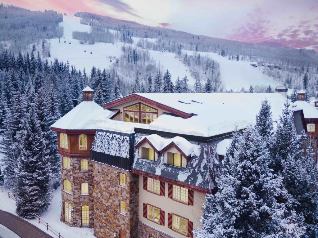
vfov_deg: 48.2
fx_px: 266
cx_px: 159
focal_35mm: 29
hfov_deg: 61.7
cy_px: 119
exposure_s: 1/120
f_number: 3
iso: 400
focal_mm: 5.11
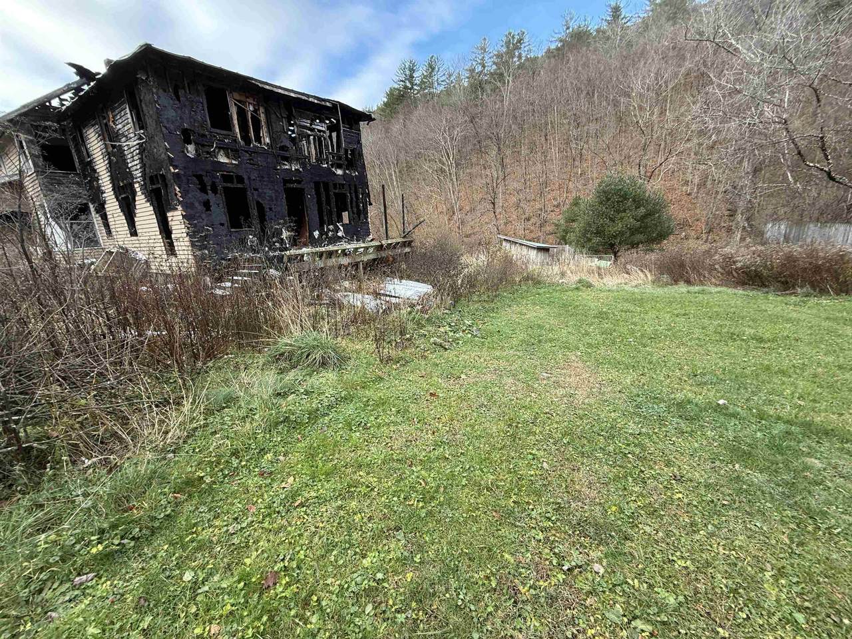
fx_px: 345
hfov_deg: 102.1
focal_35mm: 14
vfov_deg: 85.7
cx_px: 426
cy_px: 320
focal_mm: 2.22
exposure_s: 1/99
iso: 50
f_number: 2.2
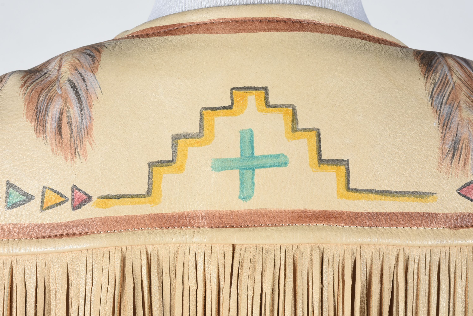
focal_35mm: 105
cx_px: 236
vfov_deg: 13.1
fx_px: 1381
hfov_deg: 19.4
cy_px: 158
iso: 320
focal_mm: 70
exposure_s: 1/125
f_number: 16
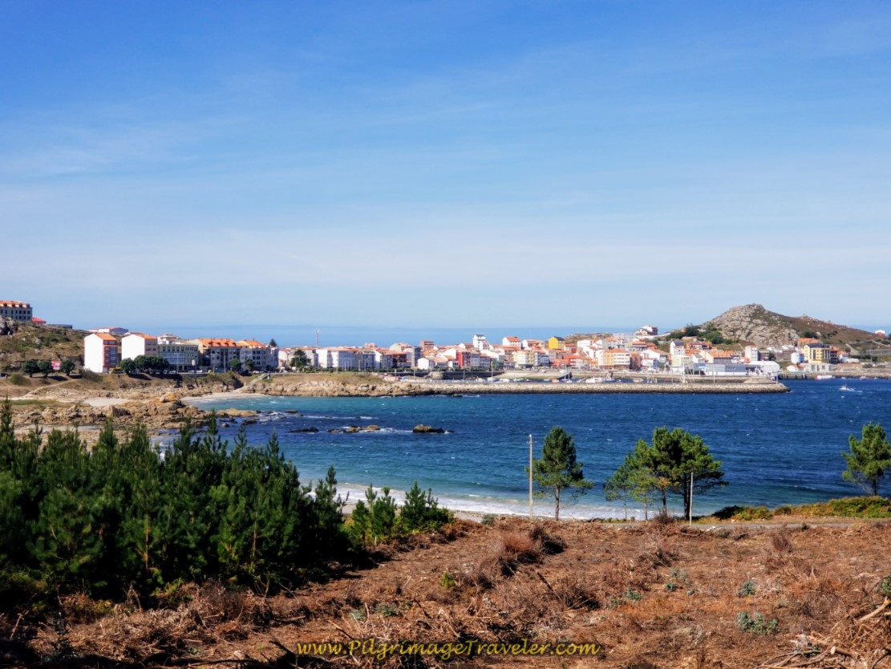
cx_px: 446
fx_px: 1339
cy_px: 334
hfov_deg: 36.8
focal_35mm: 52
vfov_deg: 28.0
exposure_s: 1/1100
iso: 25
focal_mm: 6
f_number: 2.4
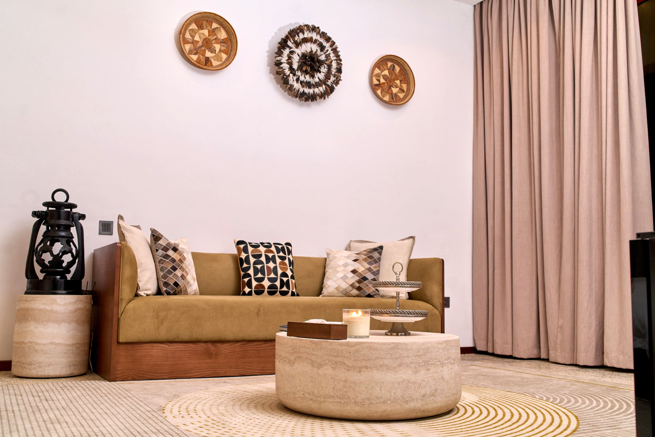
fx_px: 637
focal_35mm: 35
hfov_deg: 54.4
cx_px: 328
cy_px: 218
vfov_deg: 37.9
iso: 800
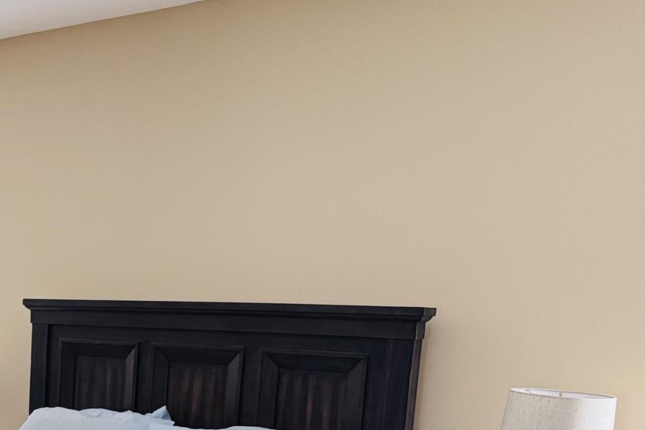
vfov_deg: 21.7
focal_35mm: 59
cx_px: -117
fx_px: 1057
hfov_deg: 29.5
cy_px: 485
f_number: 1.78
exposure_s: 1/89
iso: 200
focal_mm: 6.76
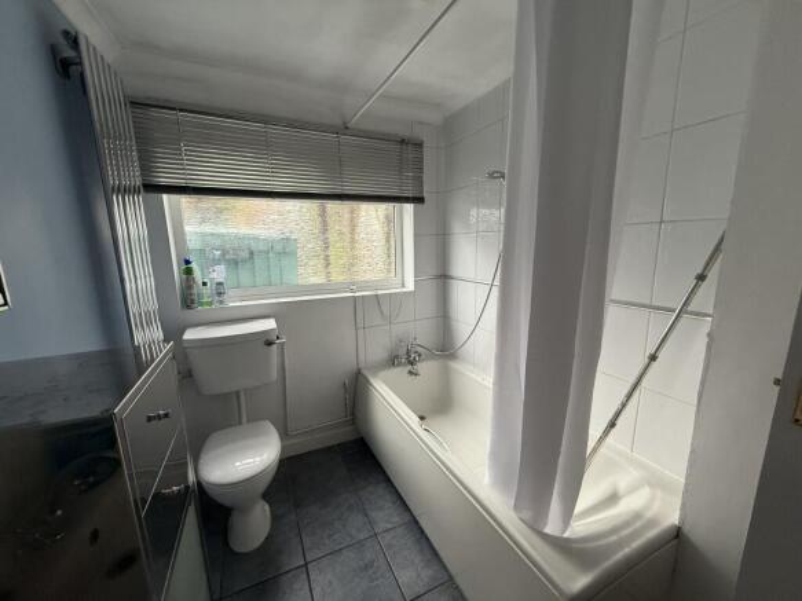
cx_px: 401
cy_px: 300
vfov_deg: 85.7
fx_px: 324
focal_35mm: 14
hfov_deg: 102.1
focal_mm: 2.22
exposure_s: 1/99
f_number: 2.2
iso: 320
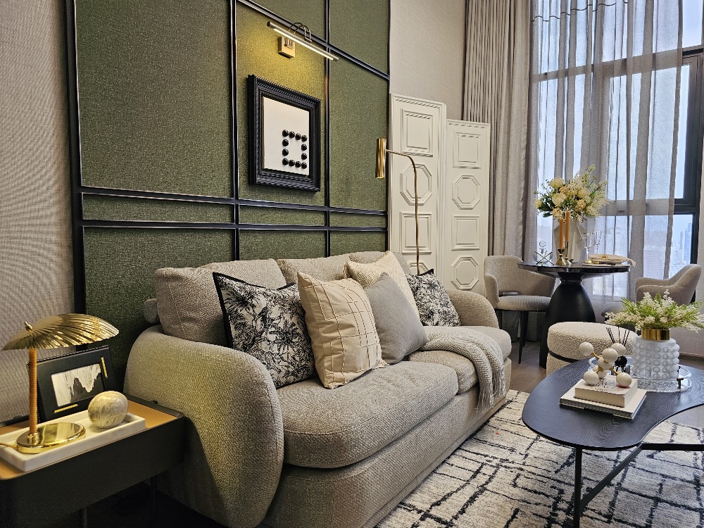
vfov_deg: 58.9
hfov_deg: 73.9
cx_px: 352
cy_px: 264
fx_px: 468
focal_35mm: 23
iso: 80
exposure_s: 1/180
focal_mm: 6.3
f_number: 1.7
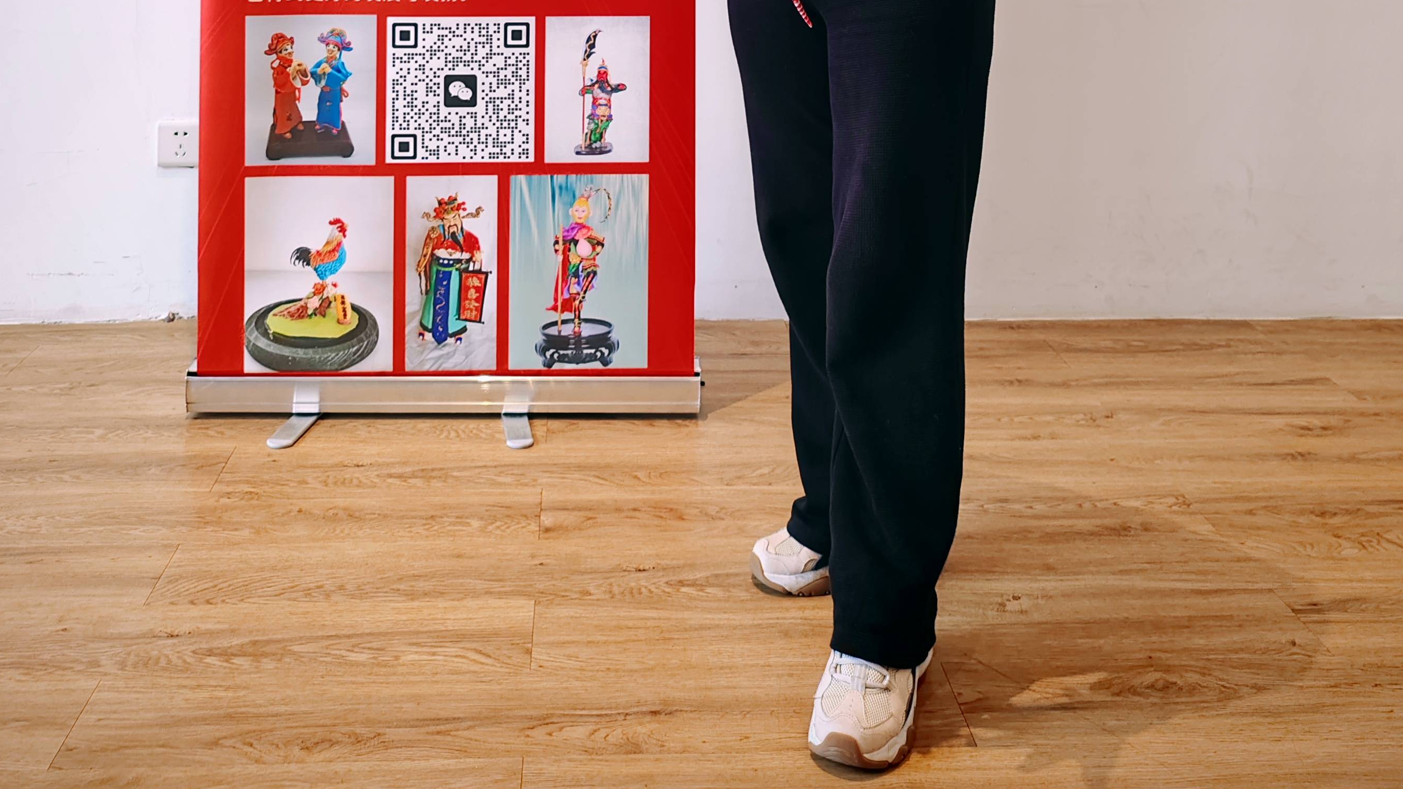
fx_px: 1488
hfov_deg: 50.5
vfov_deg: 26.4
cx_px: 694
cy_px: -161
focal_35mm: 40
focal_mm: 6.14
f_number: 1.8
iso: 820
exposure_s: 1/100
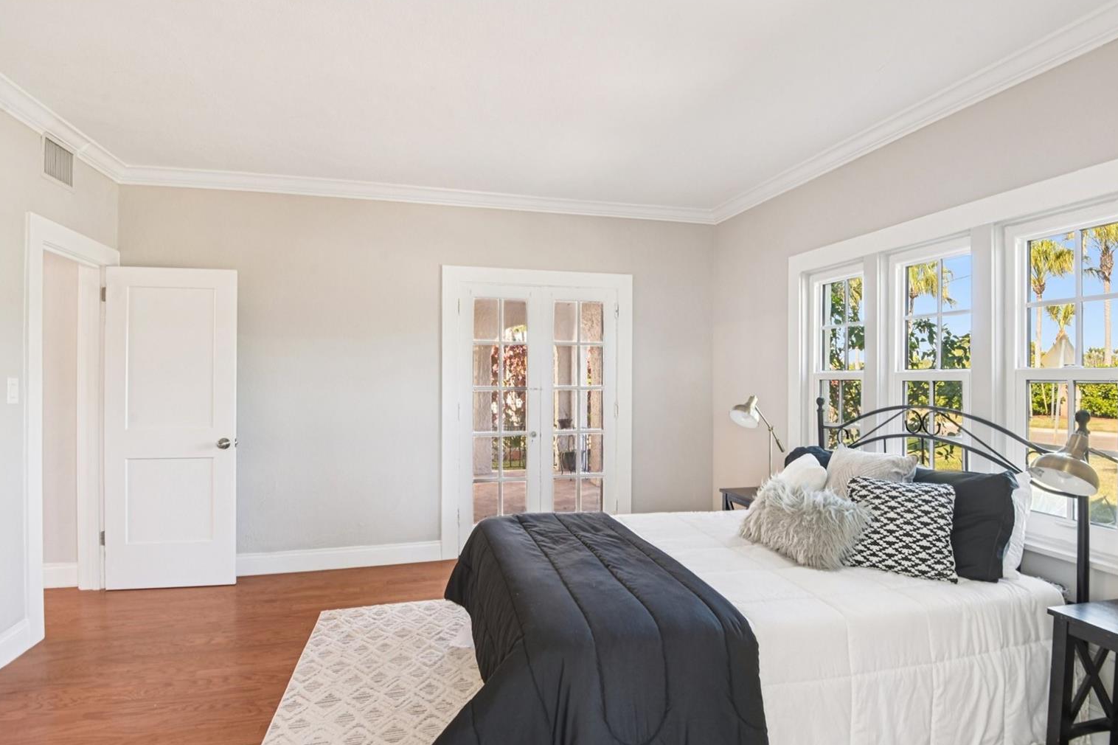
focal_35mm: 19
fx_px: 590
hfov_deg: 86.9
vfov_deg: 64.5
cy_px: 384
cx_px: 584
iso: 400
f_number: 8
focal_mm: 18
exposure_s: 1/15
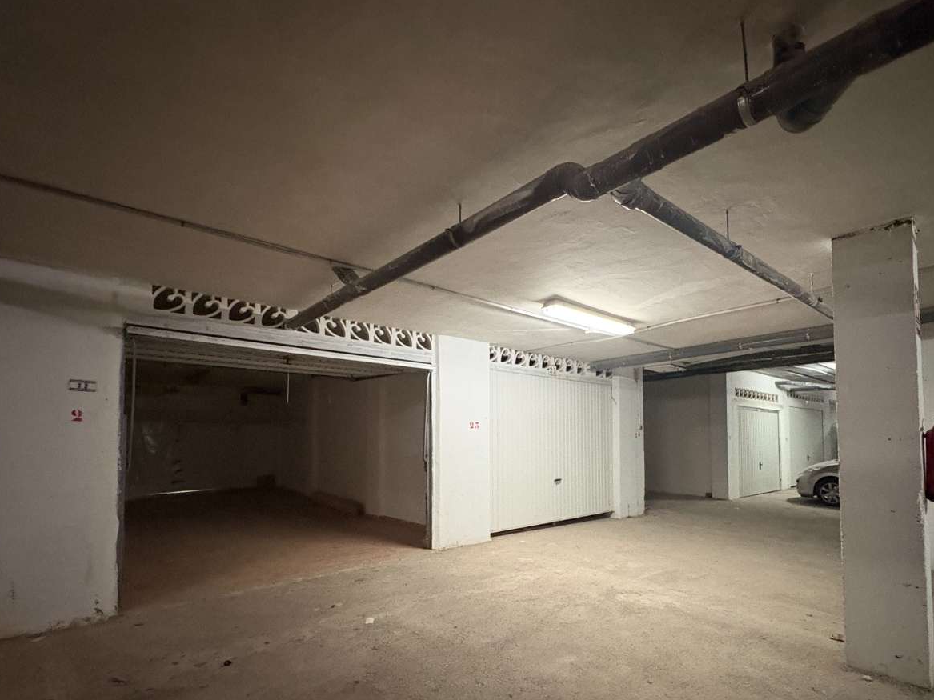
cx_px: 537
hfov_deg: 87.1
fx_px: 486
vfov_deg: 70.8
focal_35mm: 18
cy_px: 421
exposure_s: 1/50
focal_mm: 2.22
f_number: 2.2
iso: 800
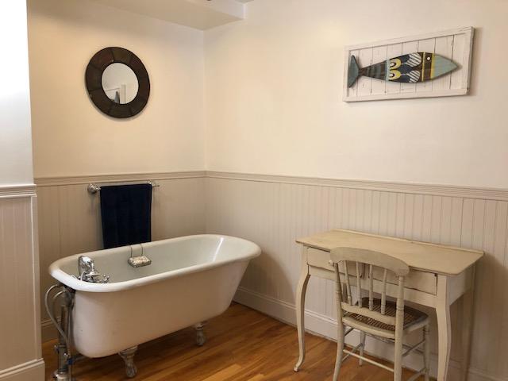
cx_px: 254
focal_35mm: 28
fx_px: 411
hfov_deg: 63.4
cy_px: 190
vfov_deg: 49.7
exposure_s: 1/24
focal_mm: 3.99
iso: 40
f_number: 1.8
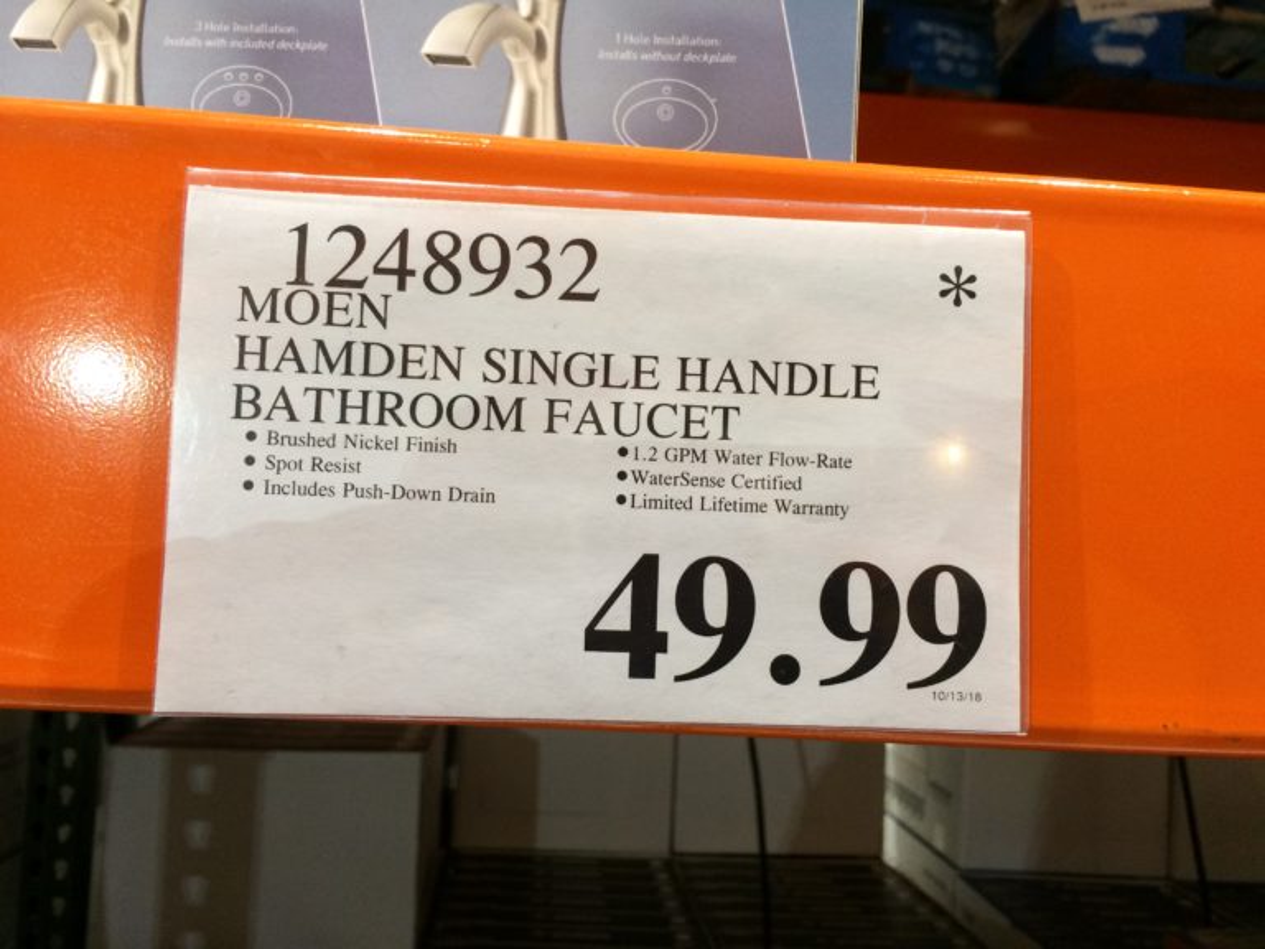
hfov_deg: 61.7
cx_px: 632
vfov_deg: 48.2
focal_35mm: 29
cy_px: 474
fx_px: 1060
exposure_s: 1/30
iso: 125
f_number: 2.2
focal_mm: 4.15
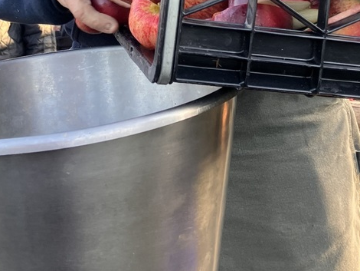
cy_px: -53
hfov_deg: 31.6
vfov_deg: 22.2
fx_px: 635
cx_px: 149
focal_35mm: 61
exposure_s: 1/121
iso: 50
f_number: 1.8
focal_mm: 3.99
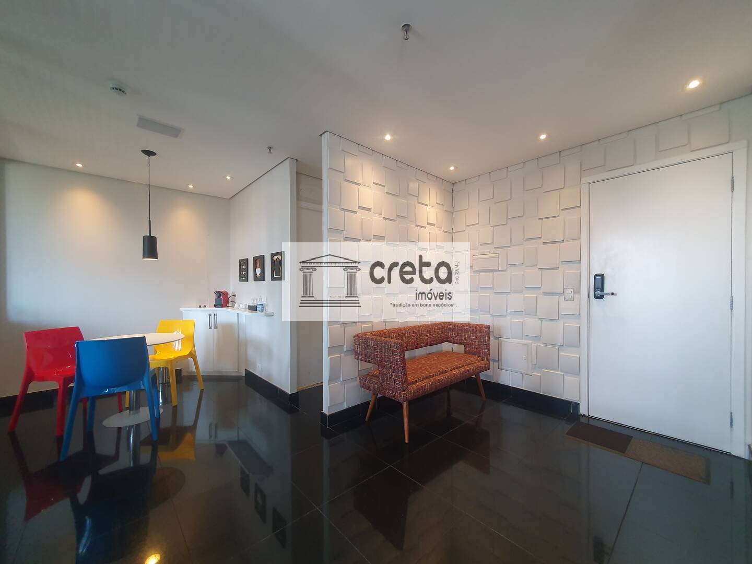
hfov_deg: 106.2
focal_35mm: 13
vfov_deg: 89.9
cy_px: 282
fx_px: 282
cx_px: 376
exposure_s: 1/60
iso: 250
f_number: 2.2
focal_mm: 1.8
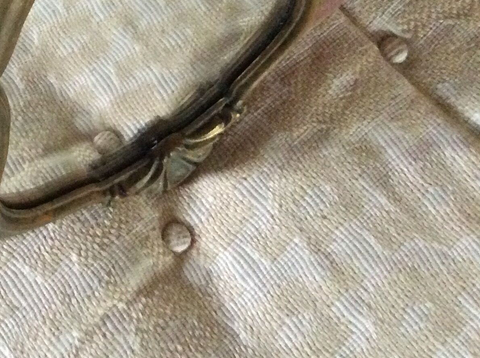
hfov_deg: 26.7
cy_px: 2
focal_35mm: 70
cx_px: 32
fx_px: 969
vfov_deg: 20.3
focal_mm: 3.3
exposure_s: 1/17
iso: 500
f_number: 2.4
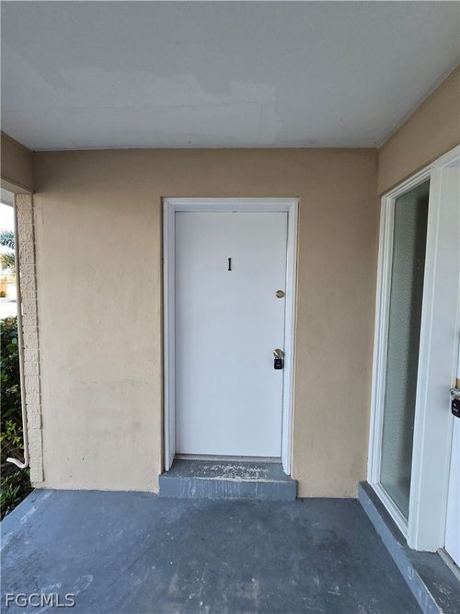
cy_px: 307
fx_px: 230
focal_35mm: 13
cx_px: 230
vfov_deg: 106.2
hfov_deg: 89.9
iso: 160
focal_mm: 2.2
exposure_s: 1/359
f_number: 2.2
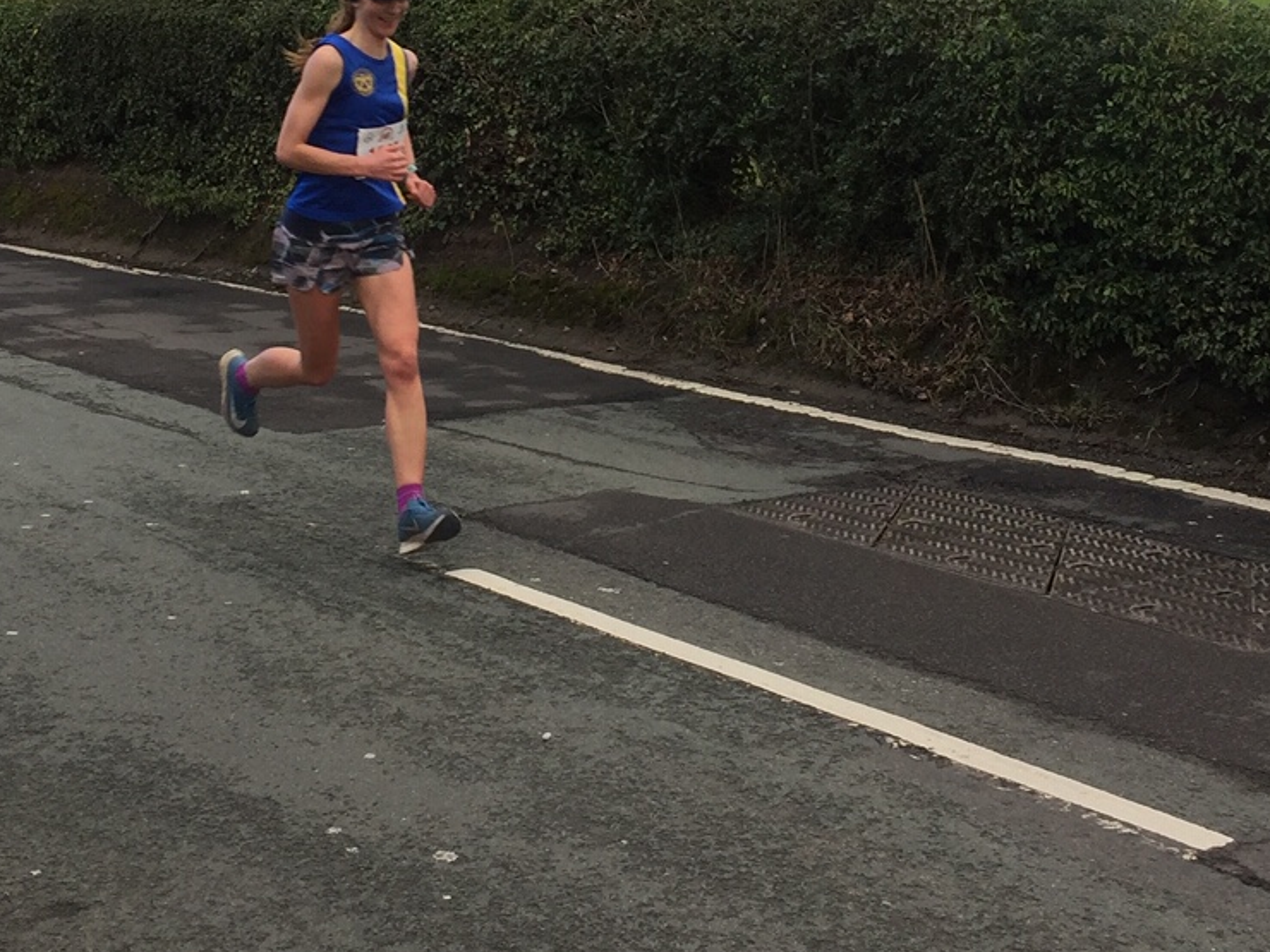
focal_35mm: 64
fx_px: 2348
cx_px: 592
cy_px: 161
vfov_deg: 22.6
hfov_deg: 30.3
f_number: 2.2
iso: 32
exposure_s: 1/327
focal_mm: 4.15
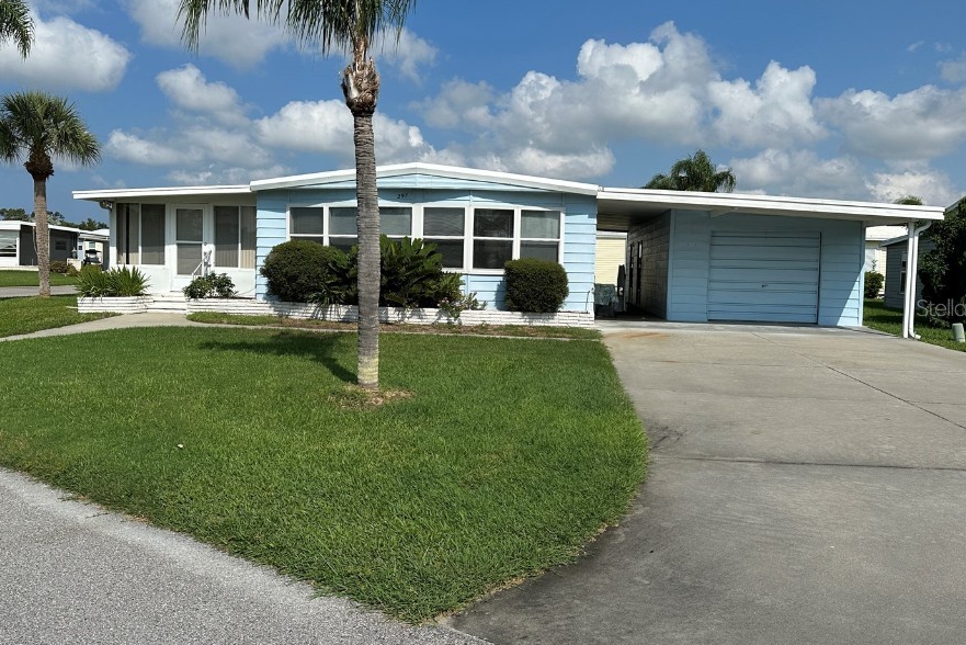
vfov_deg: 45.0
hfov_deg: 63.6
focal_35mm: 29
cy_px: 307
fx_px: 778
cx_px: 458
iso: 80
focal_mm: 6.86
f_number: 1.78
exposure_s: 1/8197
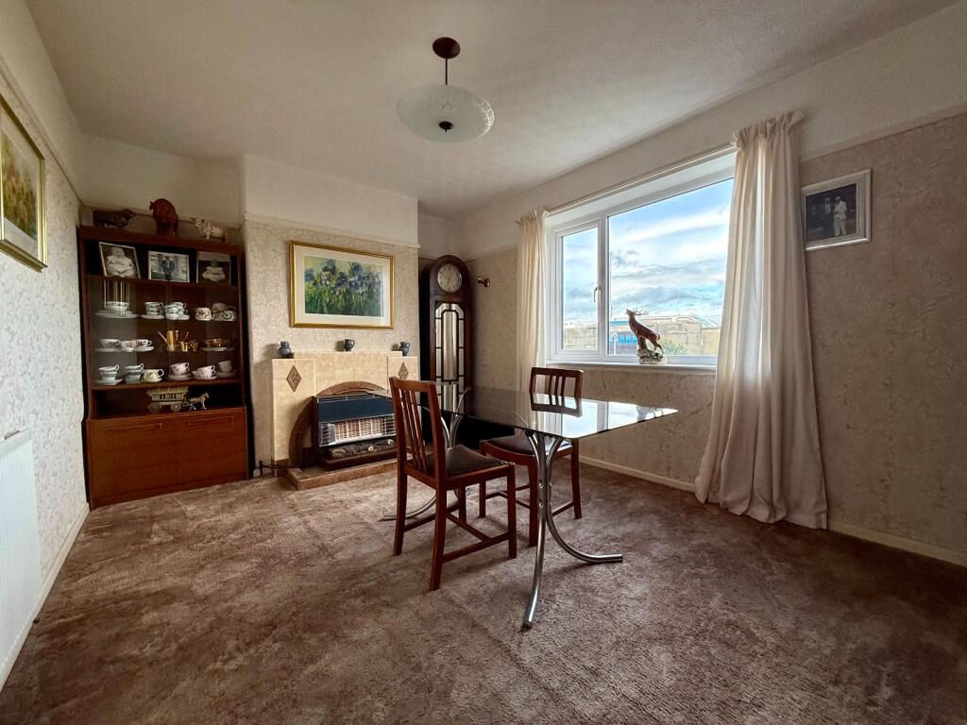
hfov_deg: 102.1
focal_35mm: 14
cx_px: 484
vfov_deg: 85.7
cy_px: 362
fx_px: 391
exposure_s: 1/99
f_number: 2.2
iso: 125
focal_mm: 2.22
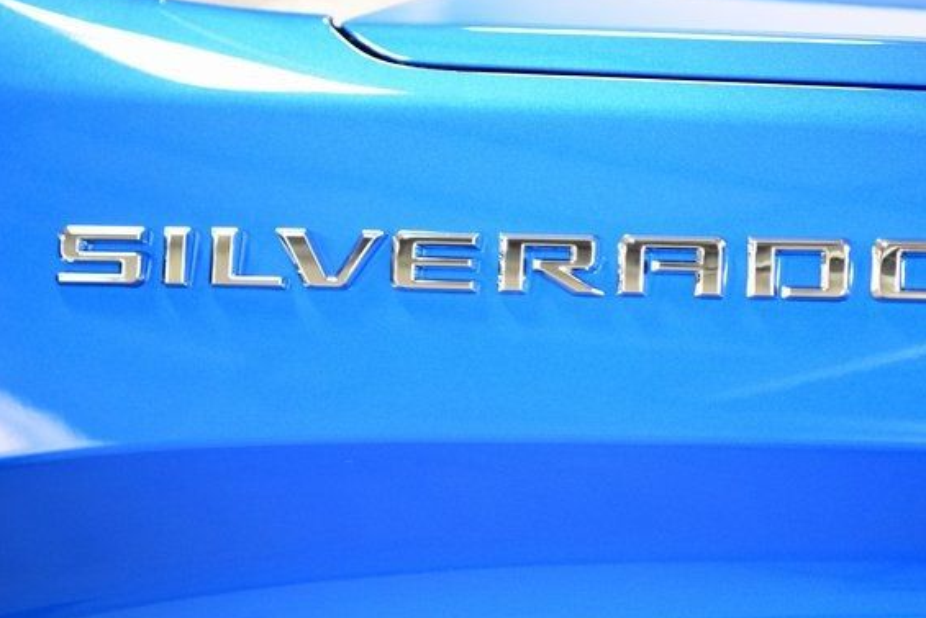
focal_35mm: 102
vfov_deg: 13.4
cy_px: 301
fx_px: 2624
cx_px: 521
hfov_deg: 20.0
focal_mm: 60
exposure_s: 1/100
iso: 1600
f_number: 2.8
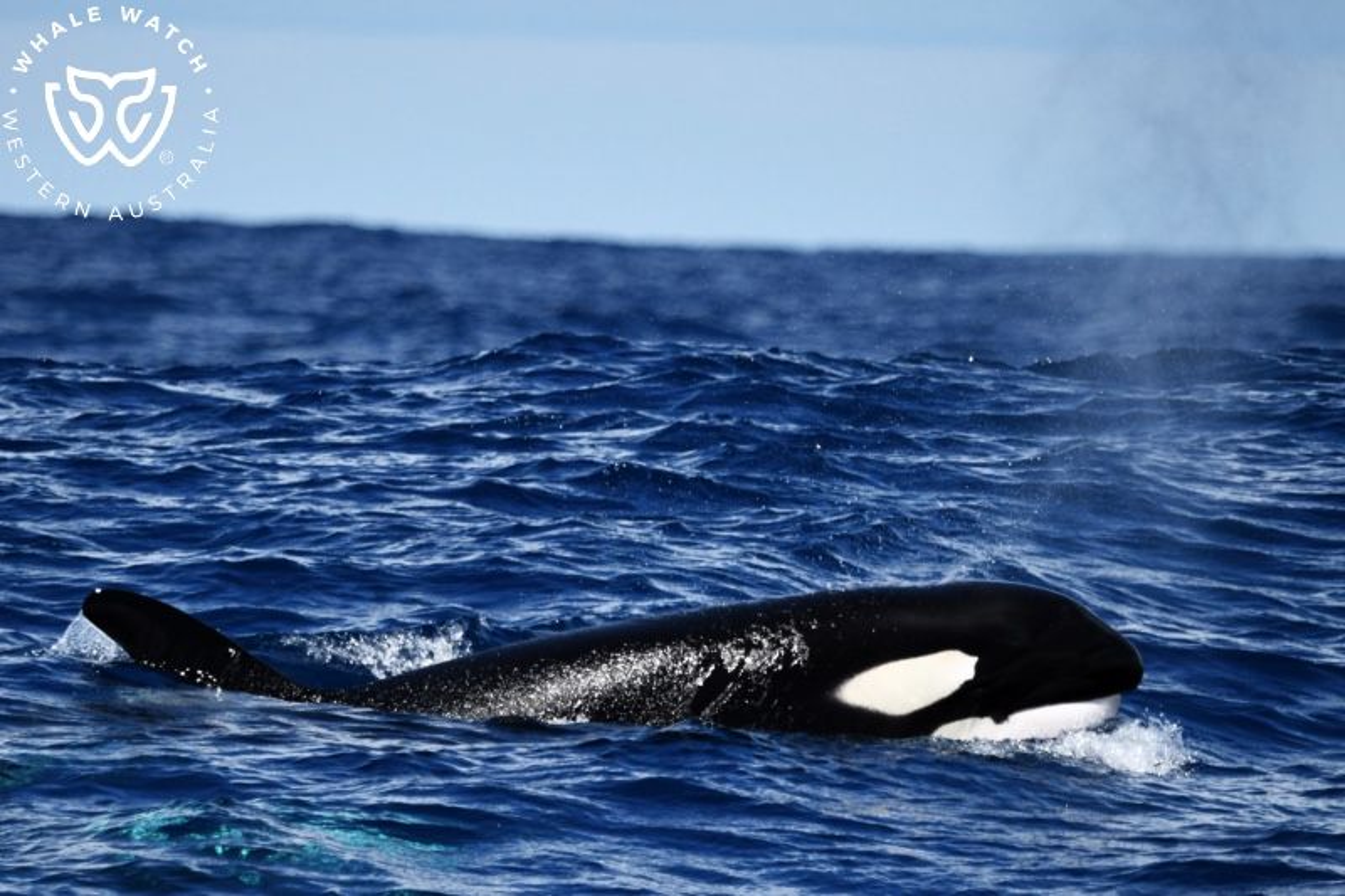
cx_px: 672
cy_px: 448
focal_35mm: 480
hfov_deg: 4.3
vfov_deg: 2.9
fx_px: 17928
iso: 800
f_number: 6.3
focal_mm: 480
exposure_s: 1/8000
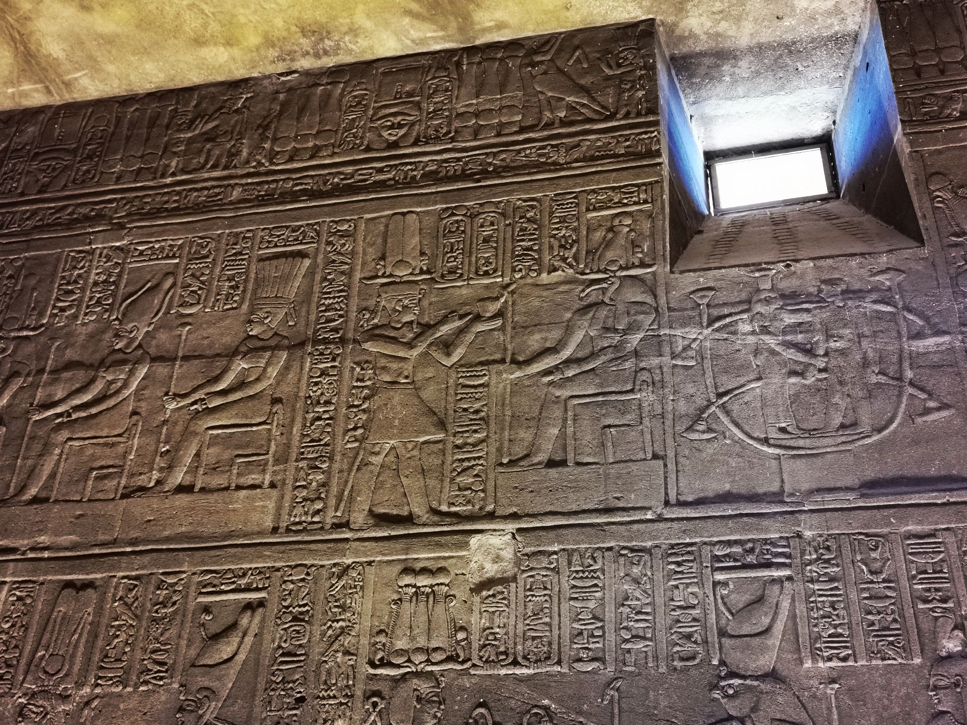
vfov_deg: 35.1
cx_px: 484
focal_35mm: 41
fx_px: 1145
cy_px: 362
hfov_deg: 45.8
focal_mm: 5.56
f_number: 1.6
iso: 500
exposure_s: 1/33.3
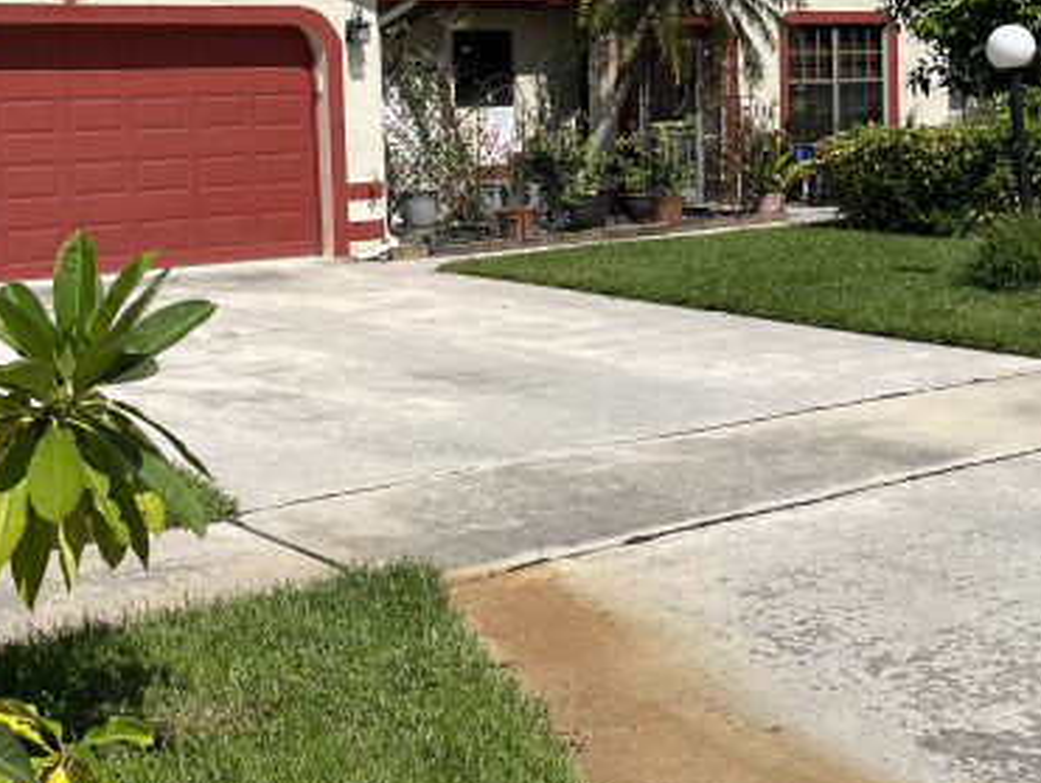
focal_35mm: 56
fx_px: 1686
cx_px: 412
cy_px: 230
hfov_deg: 34.2
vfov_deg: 25.9
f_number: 1.6
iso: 50
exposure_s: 1/6494
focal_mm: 5.1
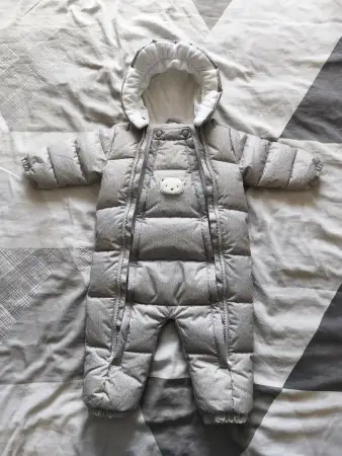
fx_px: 303
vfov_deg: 73.9
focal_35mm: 23
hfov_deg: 58.9
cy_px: 228
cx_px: 171
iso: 250
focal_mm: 5.35
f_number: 1.7
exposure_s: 1/120
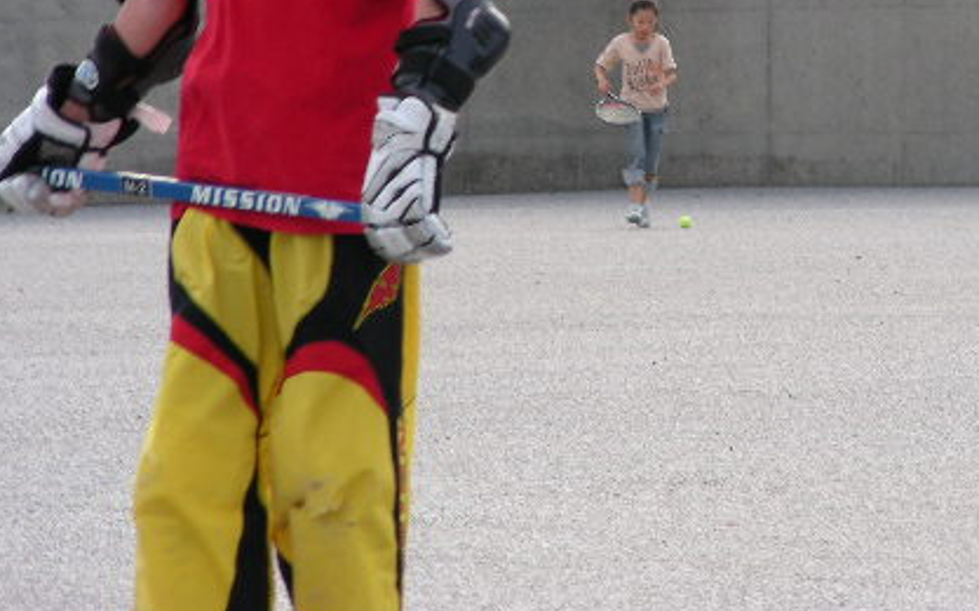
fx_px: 11678
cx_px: 662
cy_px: 96
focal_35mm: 438
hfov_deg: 4.8
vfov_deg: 3.0
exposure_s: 1/181
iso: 50
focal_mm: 44.8
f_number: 4
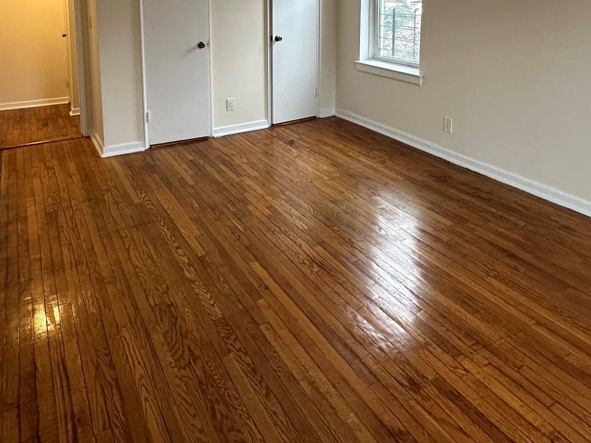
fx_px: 461
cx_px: 264
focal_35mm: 27
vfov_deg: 46.3
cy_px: 44
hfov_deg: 65.2
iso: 200
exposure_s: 1/120
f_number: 2.2
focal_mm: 2.22
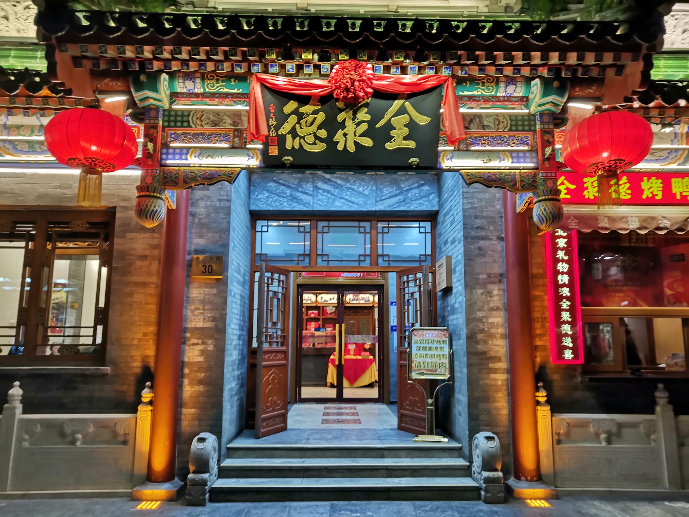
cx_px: 344
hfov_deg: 65.3
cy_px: 258
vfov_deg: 51.4
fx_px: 537
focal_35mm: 27
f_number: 1.8
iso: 160
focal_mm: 3.95
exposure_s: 1/33.3
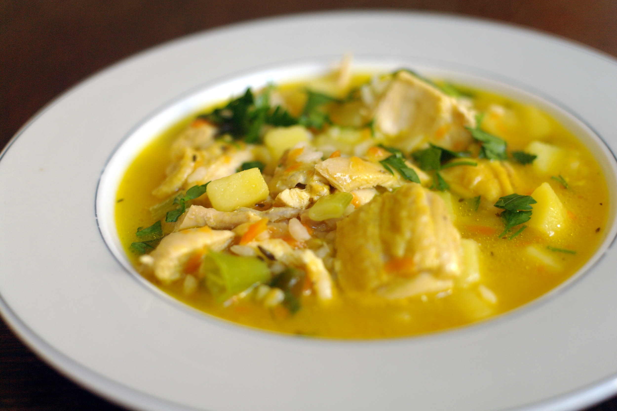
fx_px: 788
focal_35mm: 46
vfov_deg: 29.2
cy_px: 206
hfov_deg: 42.8
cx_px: 308
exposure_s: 1/100
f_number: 2.2
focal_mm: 30
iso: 200
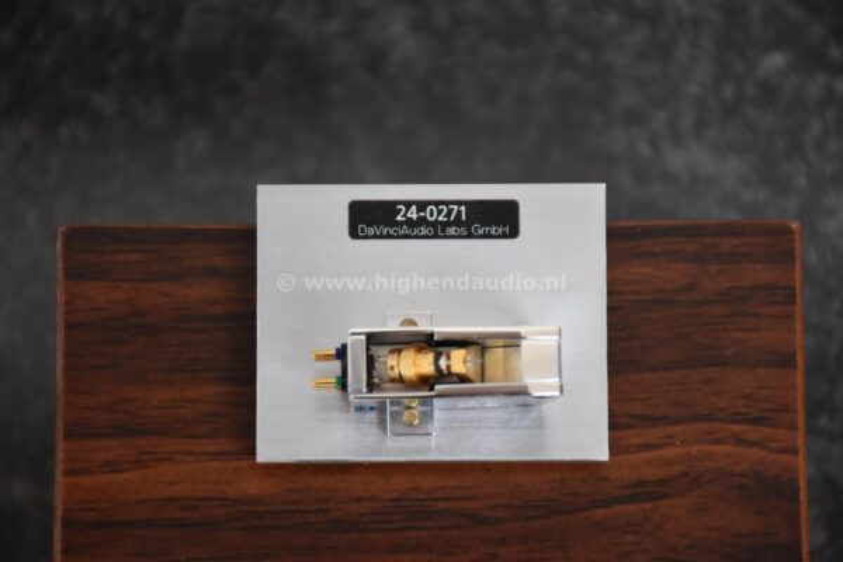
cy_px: 281
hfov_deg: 9.8
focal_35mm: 210
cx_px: 422
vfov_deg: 6.5
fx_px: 4917
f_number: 5.6
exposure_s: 1/125
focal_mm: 140
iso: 1600
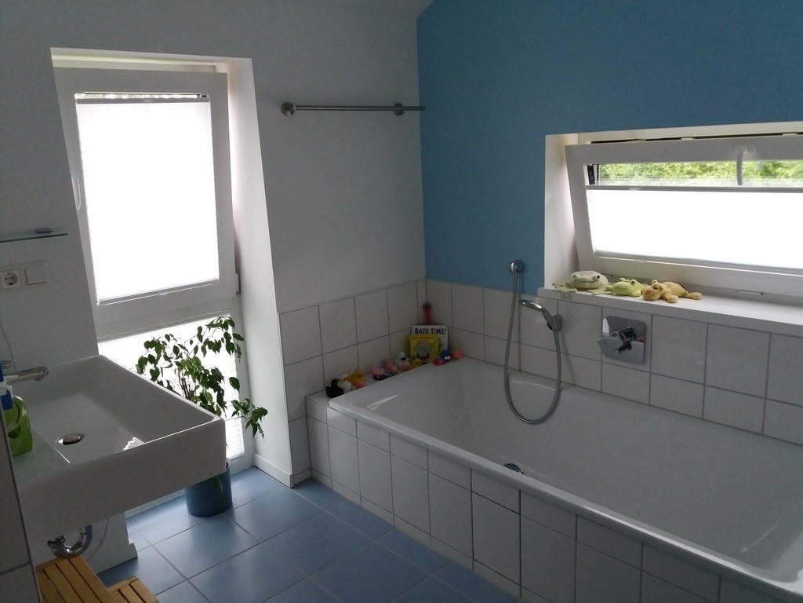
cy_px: 302
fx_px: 650
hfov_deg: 63.4
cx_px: 402
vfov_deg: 49.7
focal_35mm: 28
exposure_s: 1/33
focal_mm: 3.7
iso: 160
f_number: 1.9
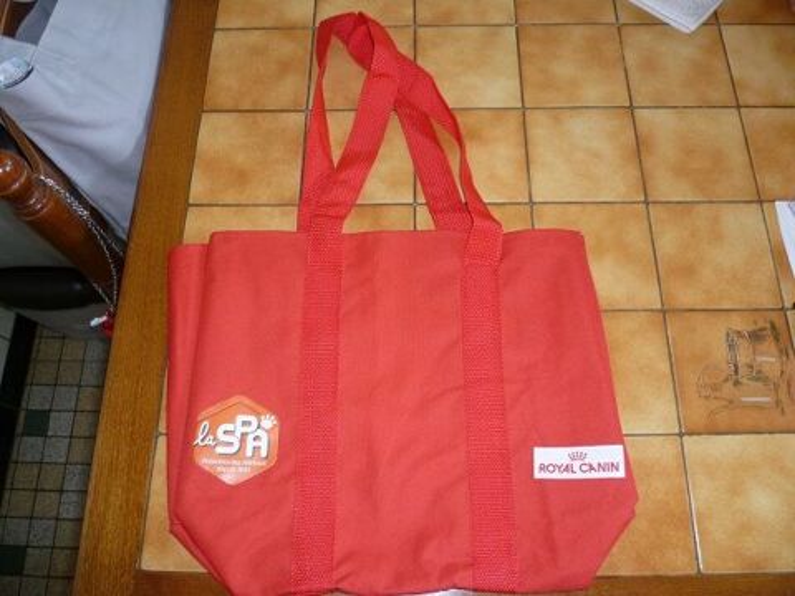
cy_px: 298
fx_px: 643
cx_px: 398
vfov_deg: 49.7
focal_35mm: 28
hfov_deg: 63.4
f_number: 2.8
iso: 160
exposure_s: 1/30
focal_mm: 5
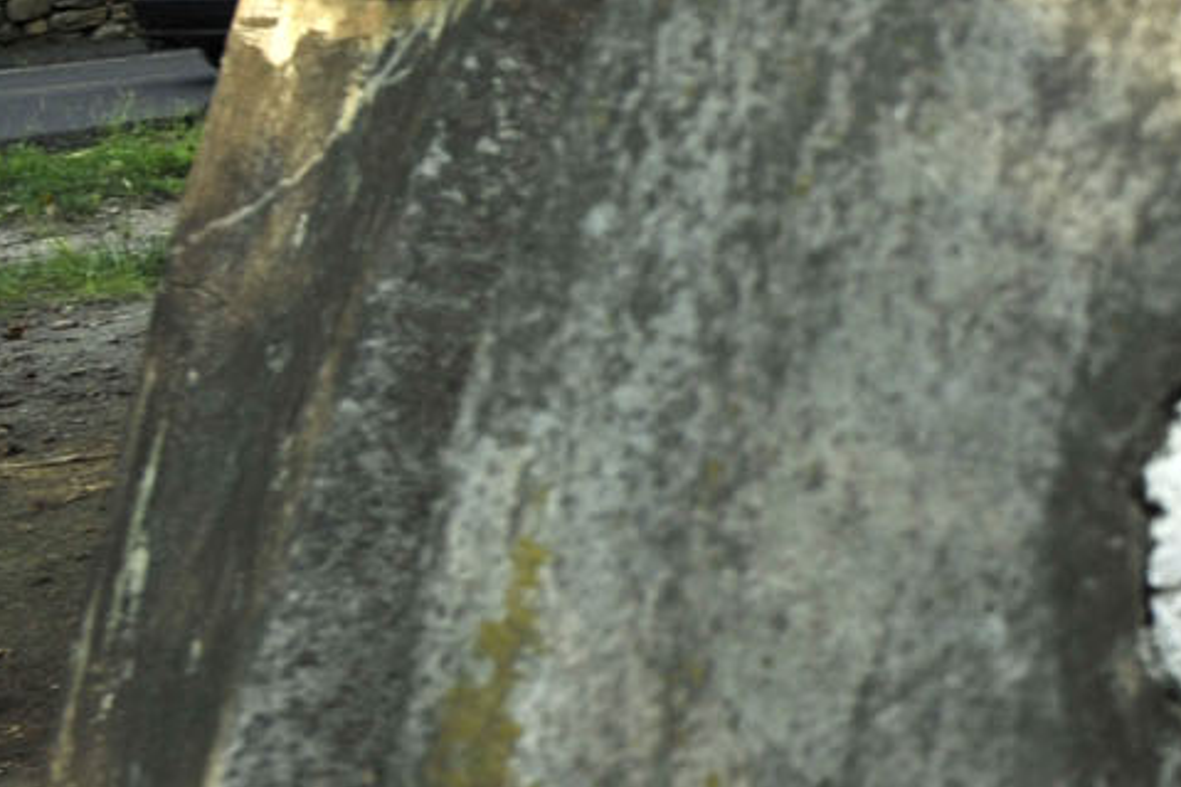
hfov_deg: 21.0
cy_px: 179
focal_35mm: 71
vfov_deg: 19.0
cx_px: 2039
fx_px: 2328
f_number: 6.3
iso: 400
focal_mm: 17
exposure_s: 1/200
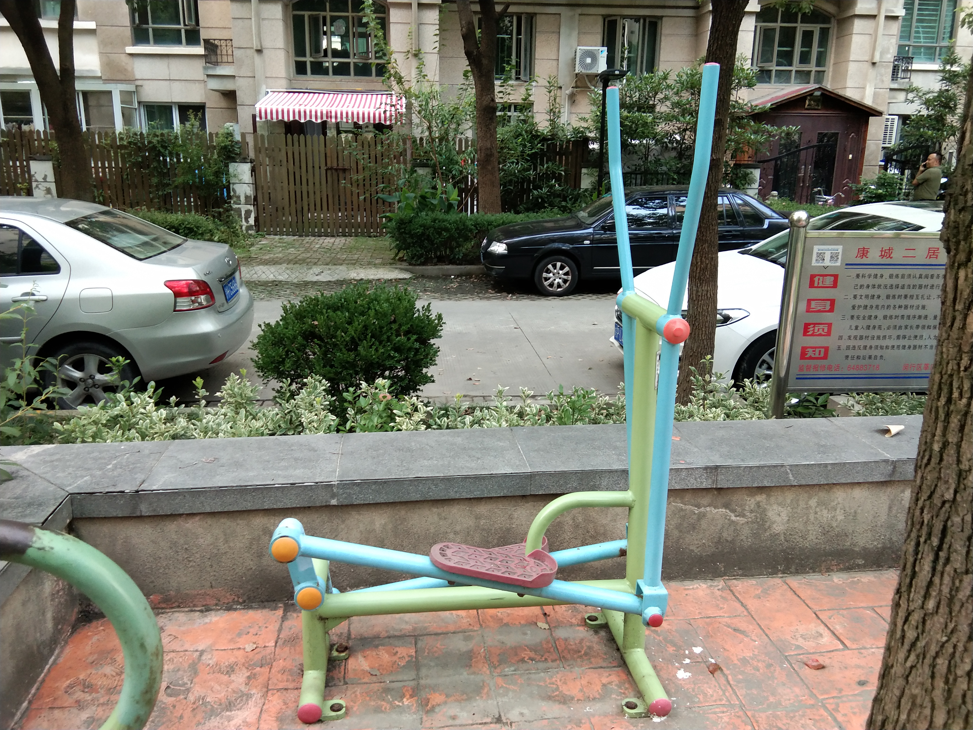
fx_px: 871
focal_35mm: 31
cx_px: 486
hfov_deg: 58.4
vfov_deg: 45.4
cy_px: 365
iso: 250
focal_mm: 3.69
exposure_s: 1/33.3
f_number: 2.2
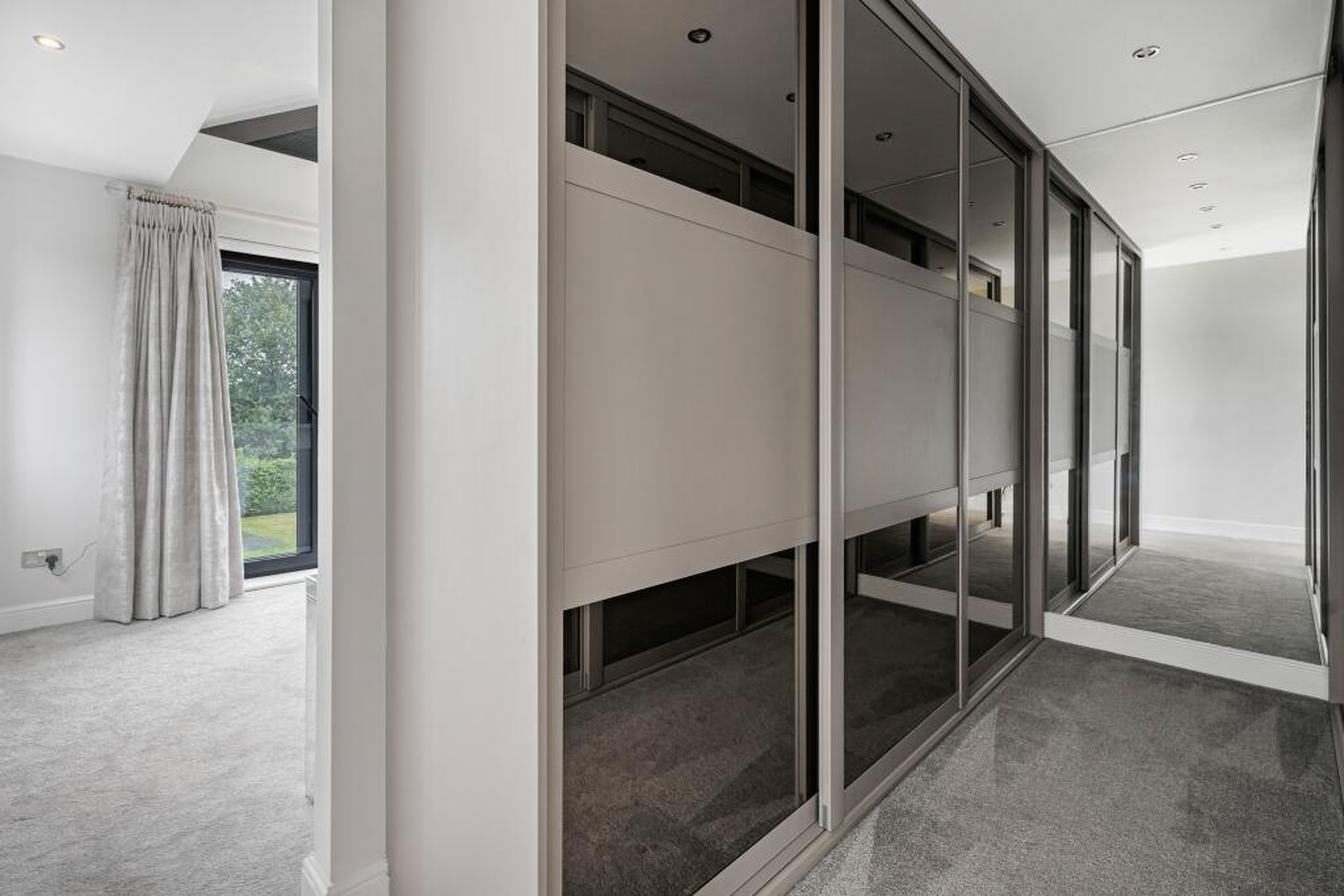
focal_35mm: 16
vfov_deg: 73.8
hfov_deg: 96.7
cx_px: 672
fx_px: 597
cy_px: 448
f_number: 8
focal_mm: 16
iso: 400
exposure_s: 1/3
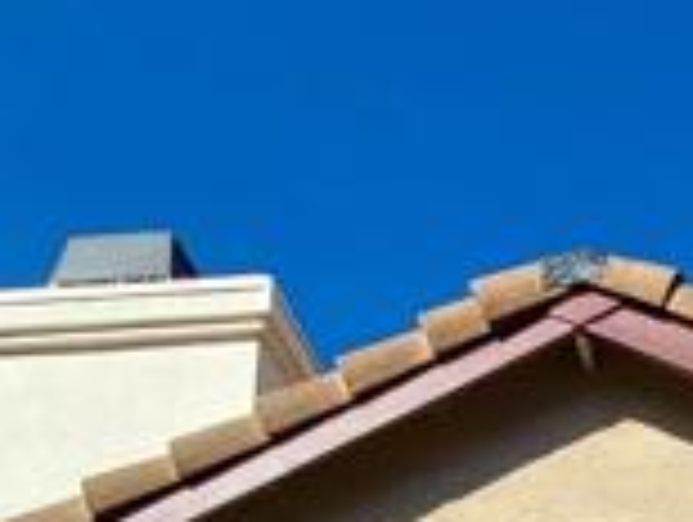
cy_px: 864
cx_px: 644
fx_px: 1083
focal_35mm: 54
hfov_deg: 33.3
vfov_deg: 21.1
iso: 50
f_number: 2.2
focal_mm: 1.42
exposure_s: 1/2127
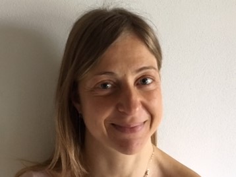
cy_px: 88
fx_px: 198
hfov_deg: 61.7
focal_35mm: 29
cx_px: 118
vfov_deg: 48.2
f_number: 2.2
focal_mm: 4.15
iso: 250
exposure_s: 1/17
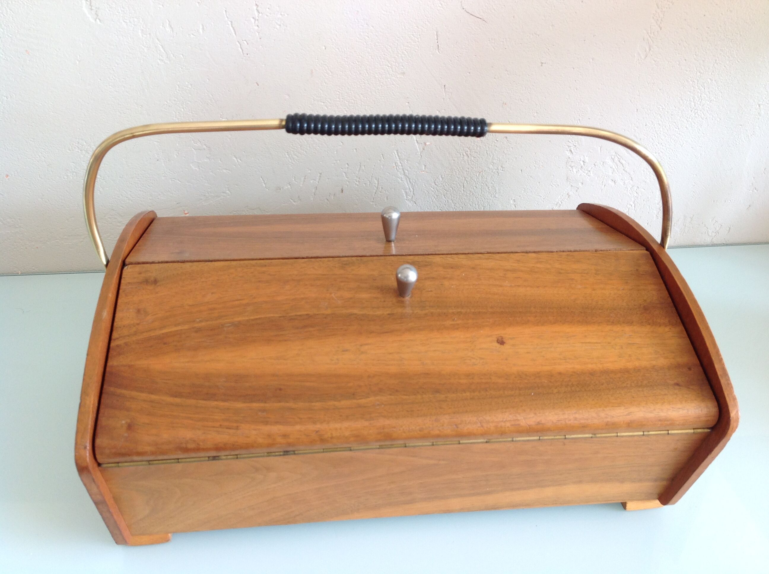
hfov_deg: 52.7
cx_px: 384
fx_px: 776
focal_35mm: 35
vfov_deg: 40.6
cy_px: 287
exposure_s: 1/30
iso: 50
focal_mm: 4.28
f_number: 2.4
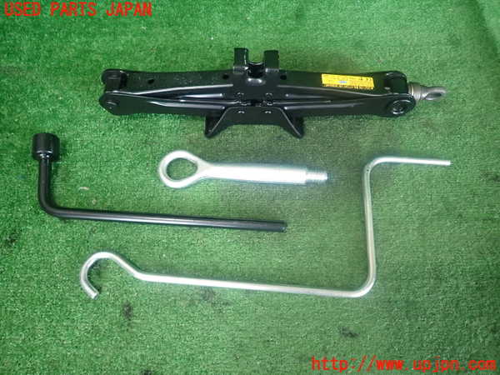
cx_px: 250
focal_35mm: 25
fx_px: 361
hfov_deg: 69.4
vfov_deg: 54.9
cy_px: 188
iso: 400
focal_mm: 4.5
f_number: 2
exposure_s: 1/30
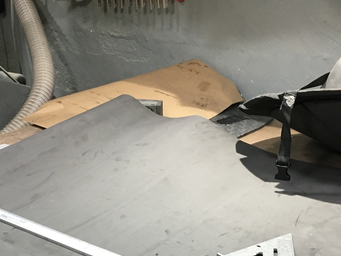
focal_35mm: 65
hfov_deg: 29.8
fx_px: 640
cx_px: 166
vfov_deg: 21.4
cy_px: 282
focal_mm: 4.15
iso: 100
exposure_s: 1/30
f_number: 2.2
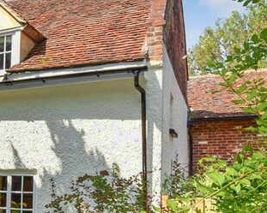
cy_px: 115
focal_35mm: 38
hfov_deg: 41.6
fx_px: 300
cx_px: -1
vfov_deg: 39.1
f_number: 13
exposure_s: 1/160
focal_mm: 12
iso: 400
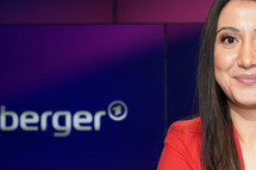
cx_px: 261
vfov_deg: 12.5
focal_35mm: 109
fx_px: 774
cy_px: 144
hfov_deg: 18.3
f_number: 5
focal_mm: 52
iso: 1600
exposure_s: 1/125
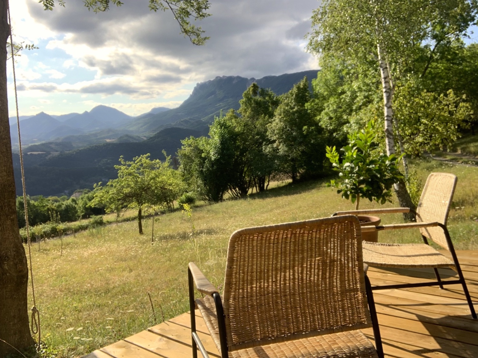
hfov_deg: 56.8
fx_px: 442
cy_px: 179
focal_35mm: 32
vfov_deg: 44.2
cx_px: 239
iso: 16
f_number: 2.2
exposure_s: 1/502
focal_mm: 2.87
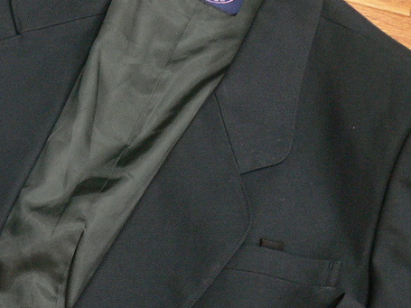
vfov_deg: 18.6
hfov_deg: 23.9
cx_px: -29
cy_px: 308
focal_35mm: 77
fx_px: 914
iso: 200
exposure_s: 1/15
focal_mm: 7.4
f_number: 2.8
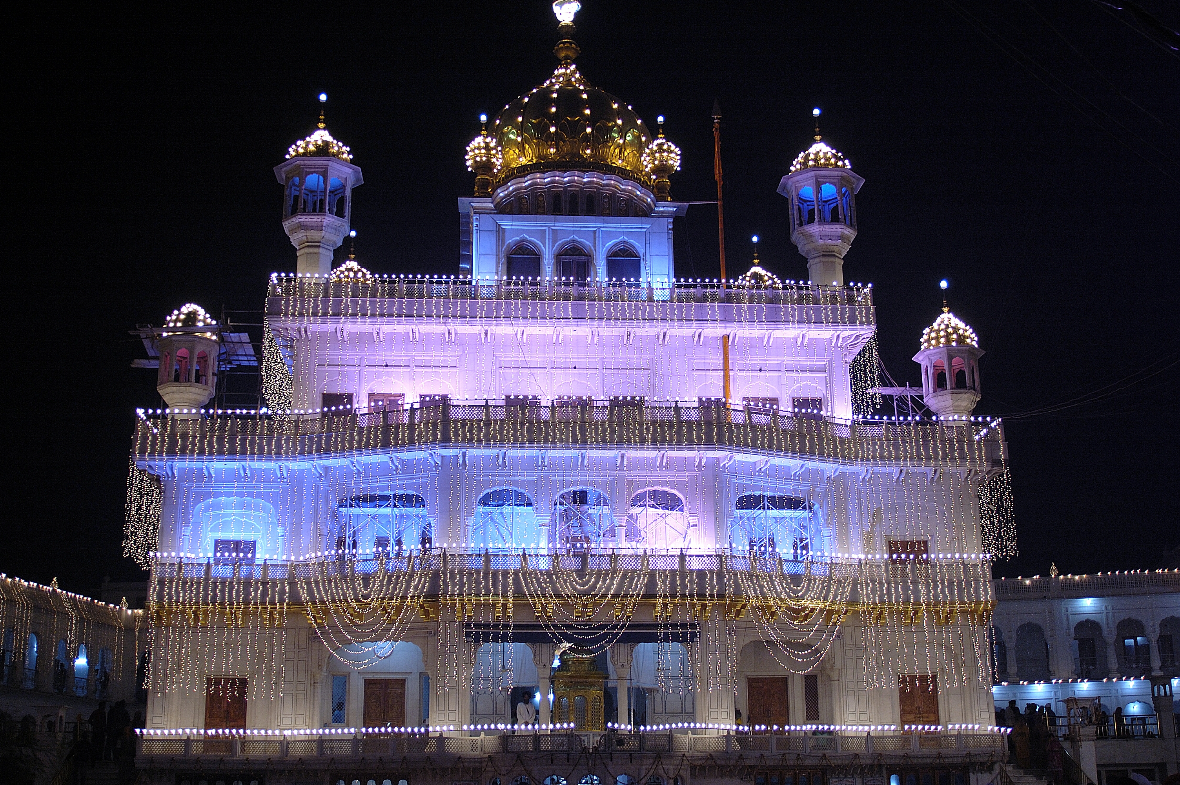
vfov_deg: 31.8
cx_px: 590
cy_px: 392
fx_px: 1375
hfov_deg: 46.4
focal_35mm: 42
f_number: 3.5
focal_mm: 28
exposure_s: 1/45
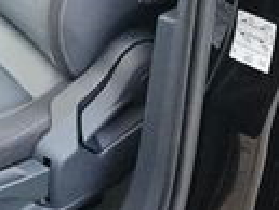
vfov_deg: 15.7
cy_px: -139
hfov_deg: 20.8
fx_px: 678
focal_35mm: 84
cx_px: -99
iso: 640
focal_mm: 5.4
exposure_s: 1/120
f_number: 1.8
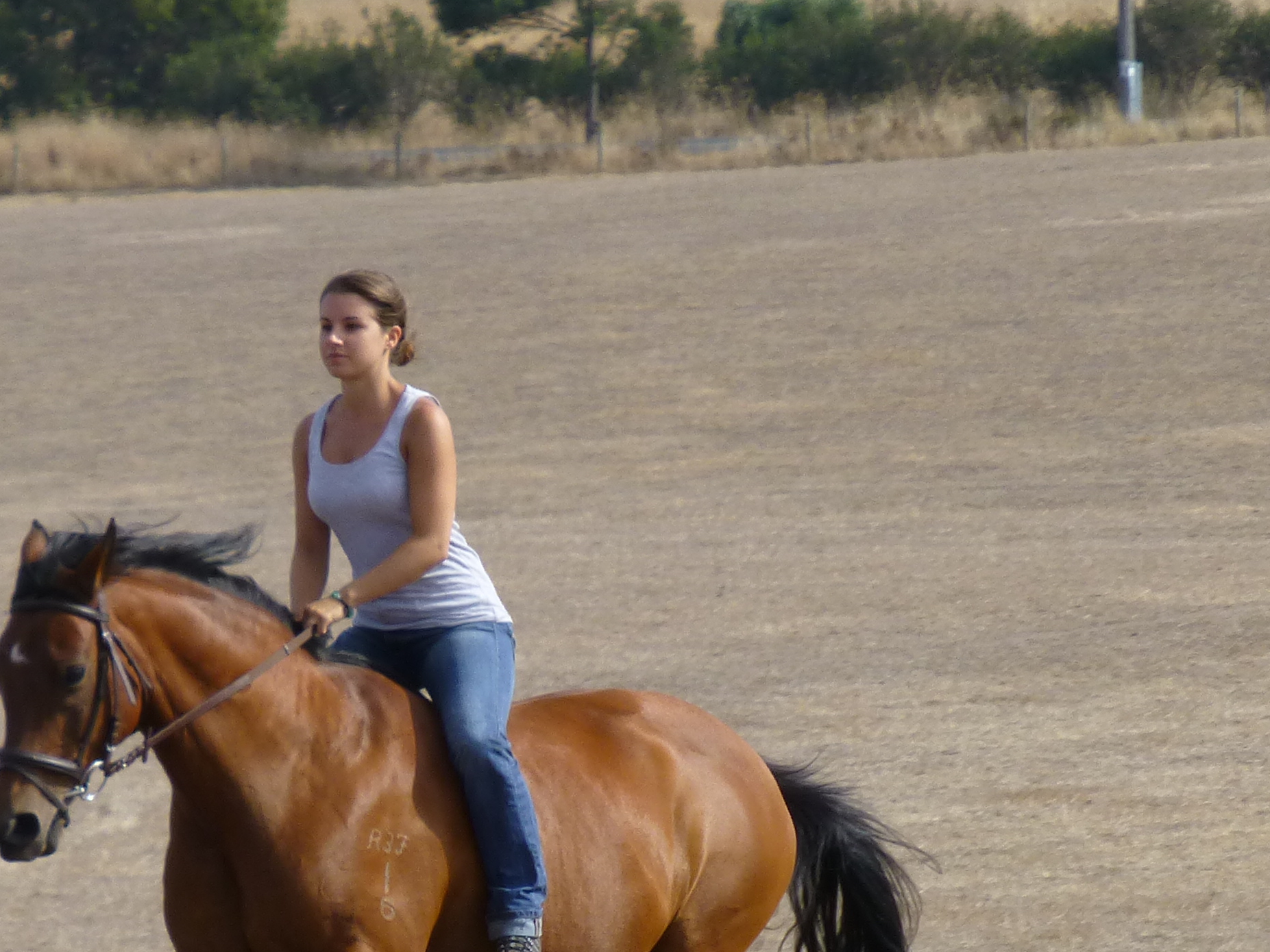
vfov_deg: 3.2
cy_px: 771
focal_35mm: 464
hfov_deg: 4.3
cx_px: 97
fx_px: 17024
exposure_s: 1/400
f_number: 5.5
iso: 100
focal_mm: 35.6
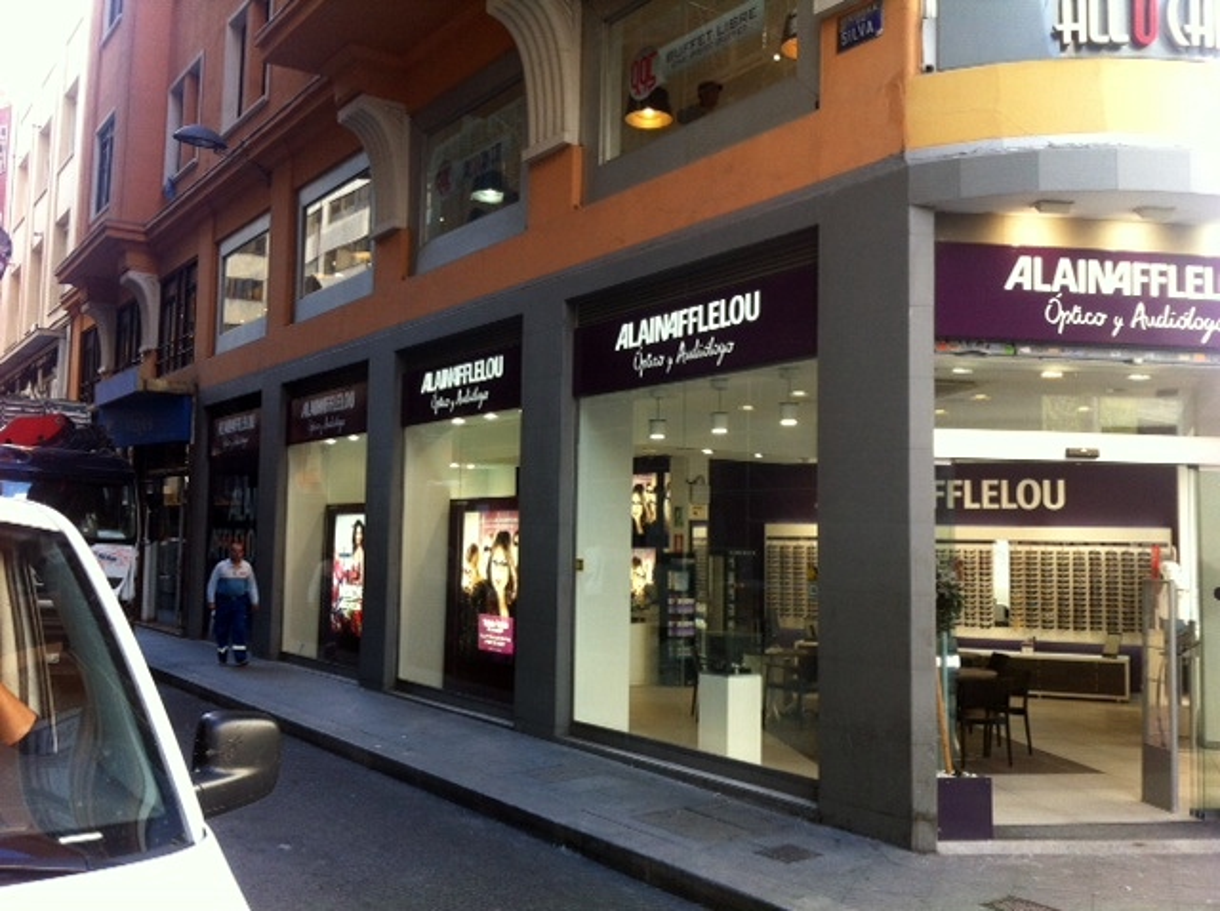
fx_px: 1232
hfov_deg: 52.7
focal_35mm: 35
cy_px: 456
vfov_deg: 40.6
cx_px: 610
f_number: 2.8
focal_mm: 3.85
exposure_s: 1/60
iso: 80
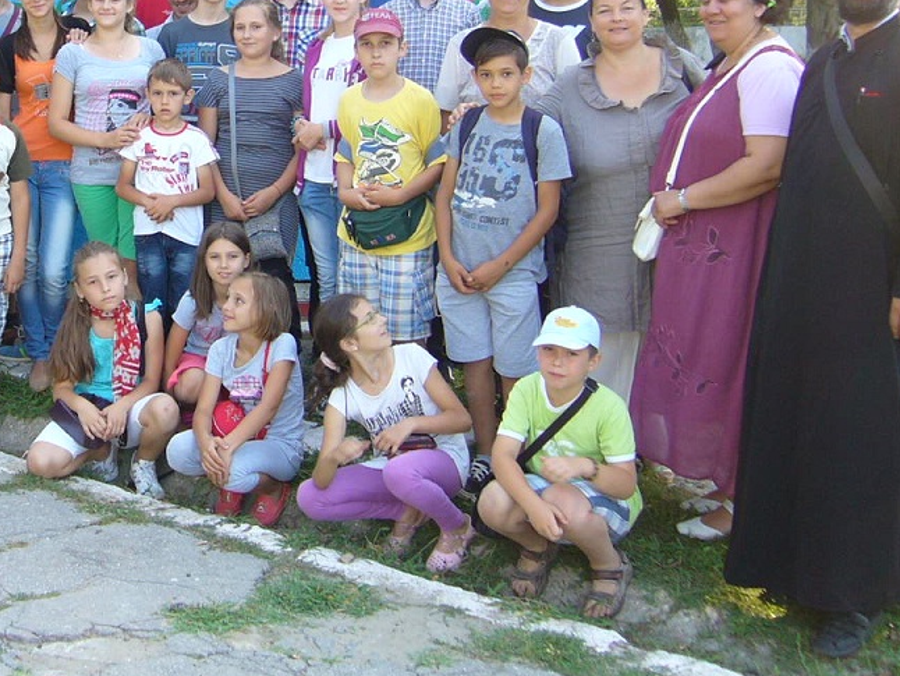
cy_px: 124
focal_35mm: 65
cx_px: 145
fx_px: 1691
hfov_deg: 29.0
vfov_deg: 22.3
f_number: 2.8
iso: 64
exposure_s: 1/80
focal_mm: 5.8
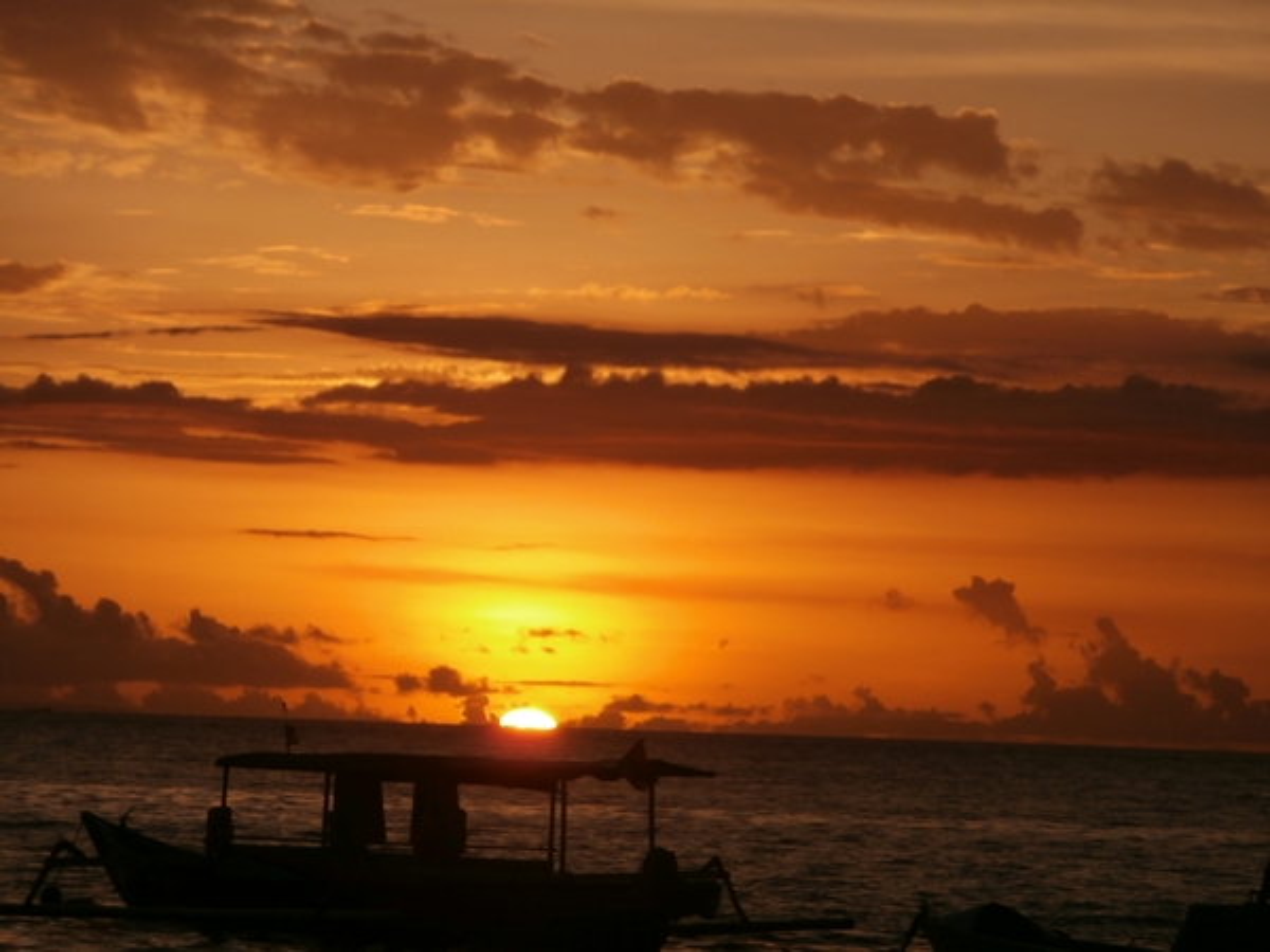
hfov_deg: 9.9
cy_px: 476
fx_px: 7338
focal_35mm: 200
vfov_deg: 7.4
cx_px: 635
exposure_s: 1/640
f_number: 5.8
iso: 100
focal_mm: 35.34
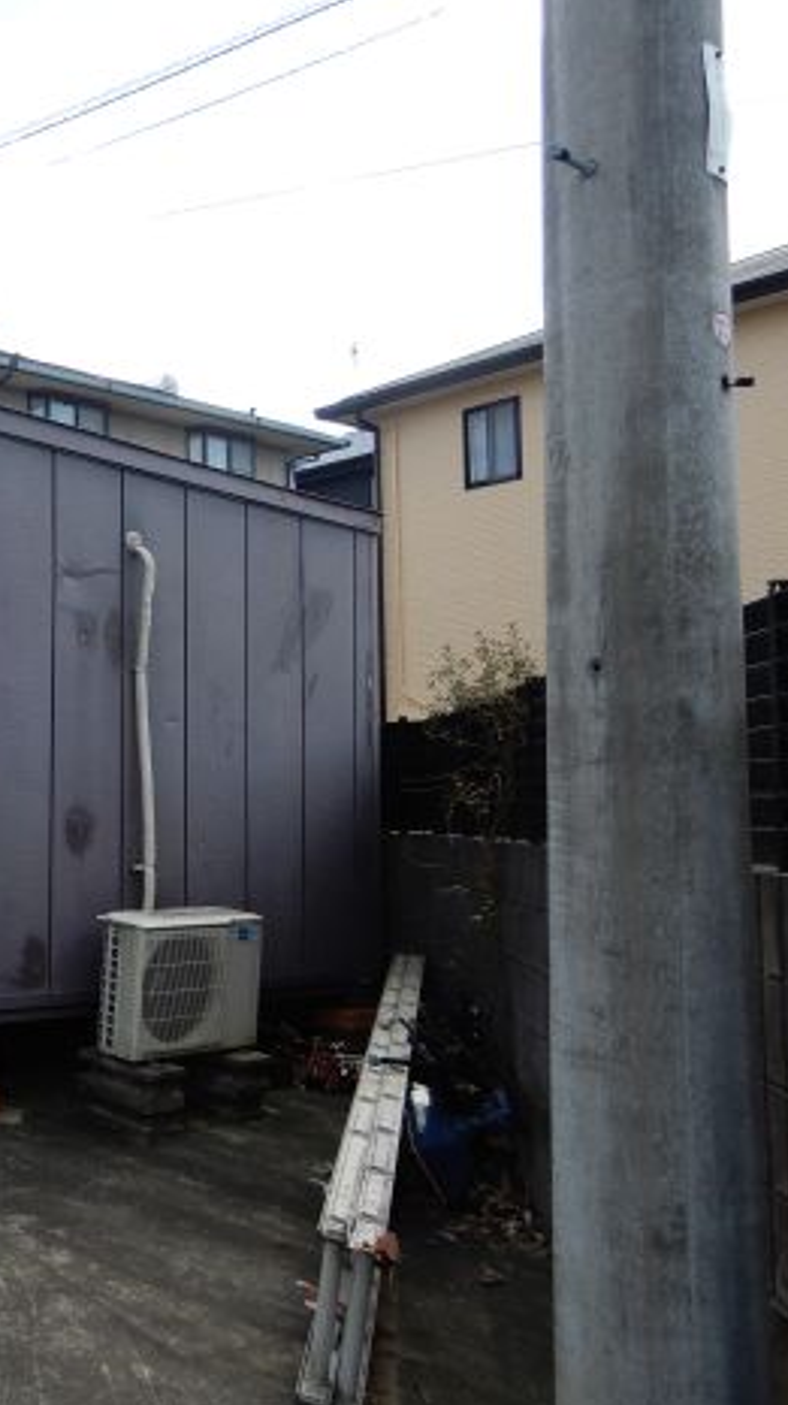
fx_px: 1339
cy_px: 698
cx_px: -33
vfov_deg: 55.3
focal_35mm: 36
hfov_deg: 30.1
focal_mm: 4.3
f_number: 3.4
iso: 80
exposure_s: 1/400
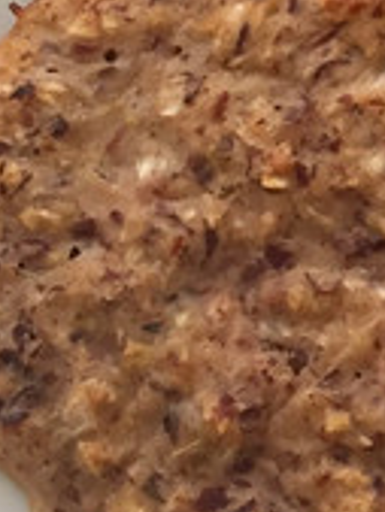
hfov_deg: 8.5
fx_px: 2444
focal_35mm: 165
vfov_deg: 11.8
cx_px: 785
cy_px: -3
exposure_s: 1/33
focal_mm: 4.15
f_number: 2.2
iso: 100
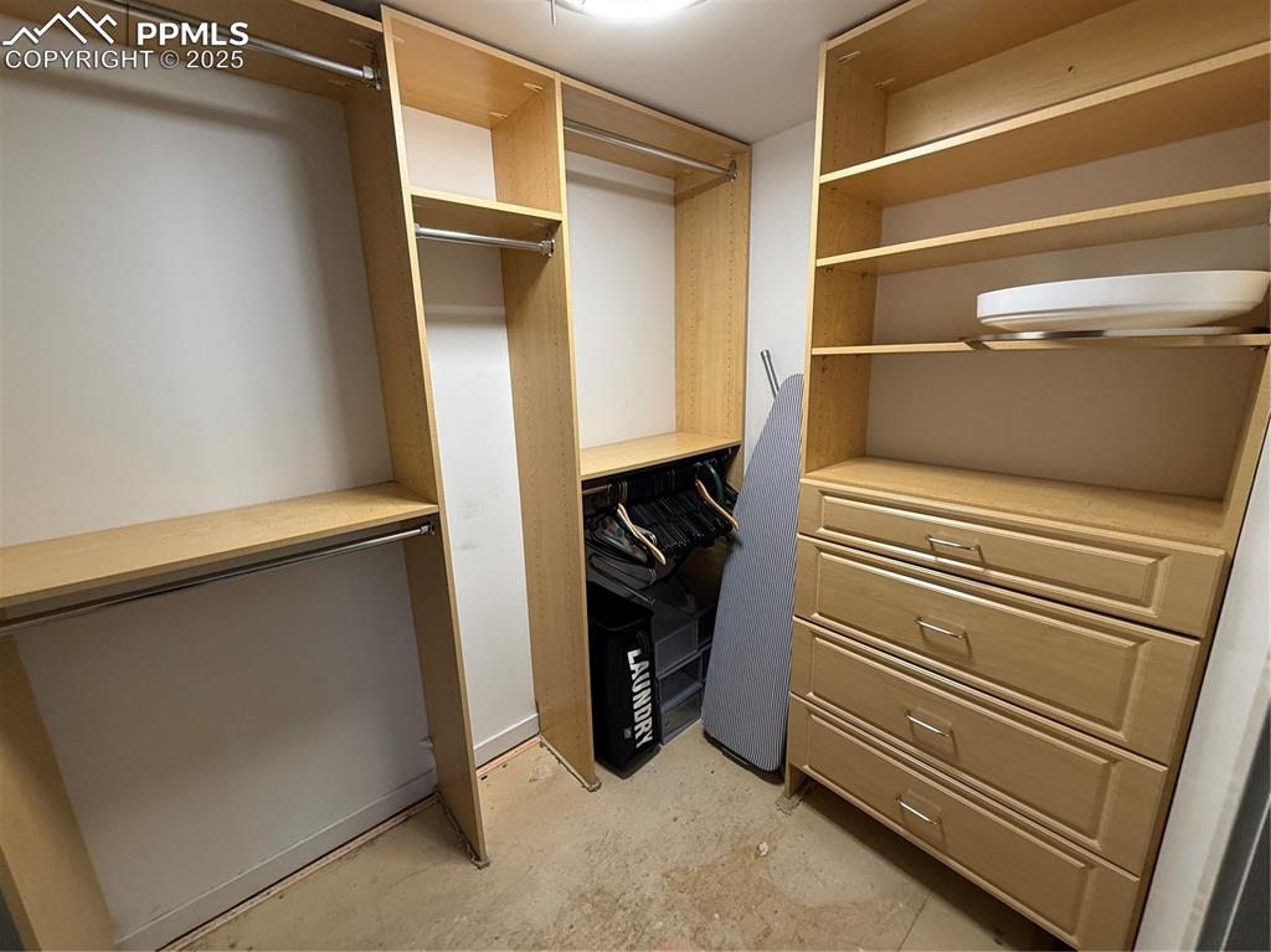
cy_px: 476
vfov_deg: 85.6
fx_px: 514
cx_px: 636
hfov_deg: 102.1
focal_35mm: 14
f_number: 2.2
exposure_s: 1/120
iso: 250
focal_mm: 2.22
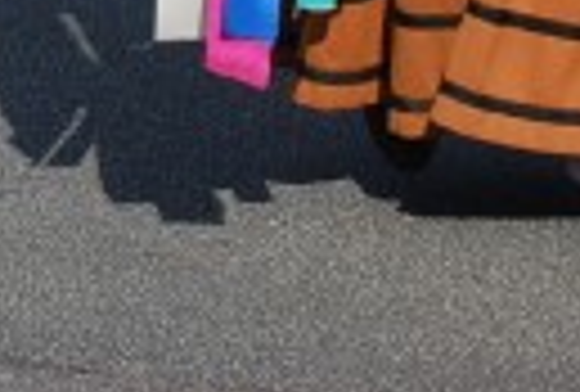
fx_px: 5998
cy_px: -809
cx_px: -742
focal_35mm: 371
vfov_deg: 3.6
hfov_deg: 5.4
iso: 100
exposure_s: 1/250
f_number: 8
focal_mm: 40
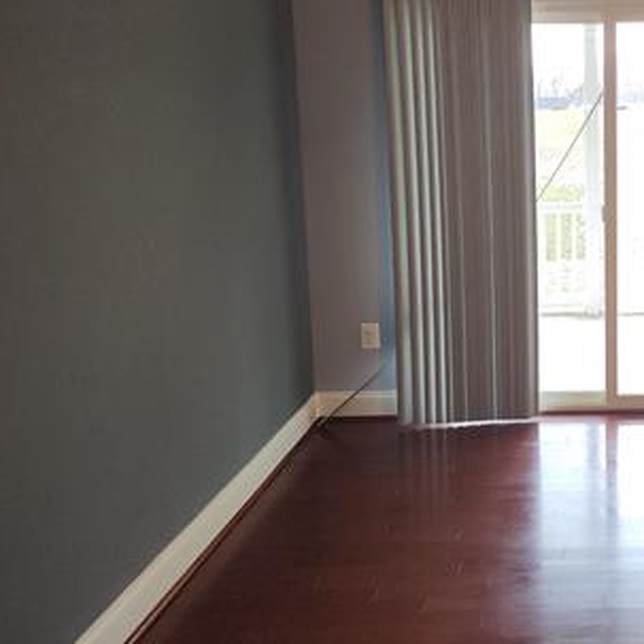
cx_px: 616
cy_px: 236
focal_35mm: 43
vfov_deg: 38.9
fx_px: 905
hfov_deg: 36.0
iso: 40
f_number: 1.8
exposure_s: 1/60
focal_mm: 6.4
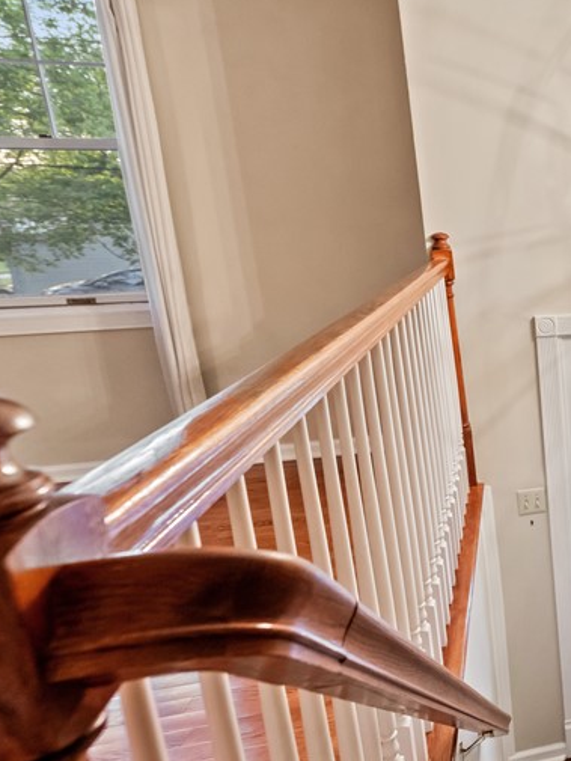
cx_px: 722
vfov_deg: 58.3
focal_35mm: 31
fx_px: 682
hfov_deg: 34.2
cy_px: 366
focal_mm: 15
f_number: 5
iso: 2000
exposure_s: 1/30
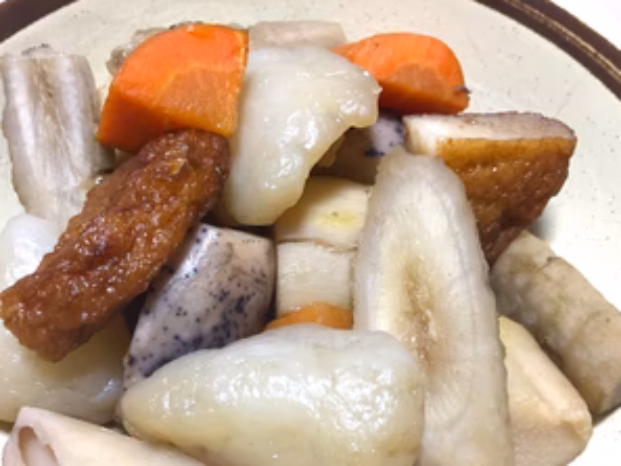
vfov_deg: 36.5
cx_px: 297
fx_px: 700
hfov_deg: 47.8
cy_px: 303
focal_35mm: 39
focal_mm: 4.15
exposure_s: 1/30
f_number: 2.2
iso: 100
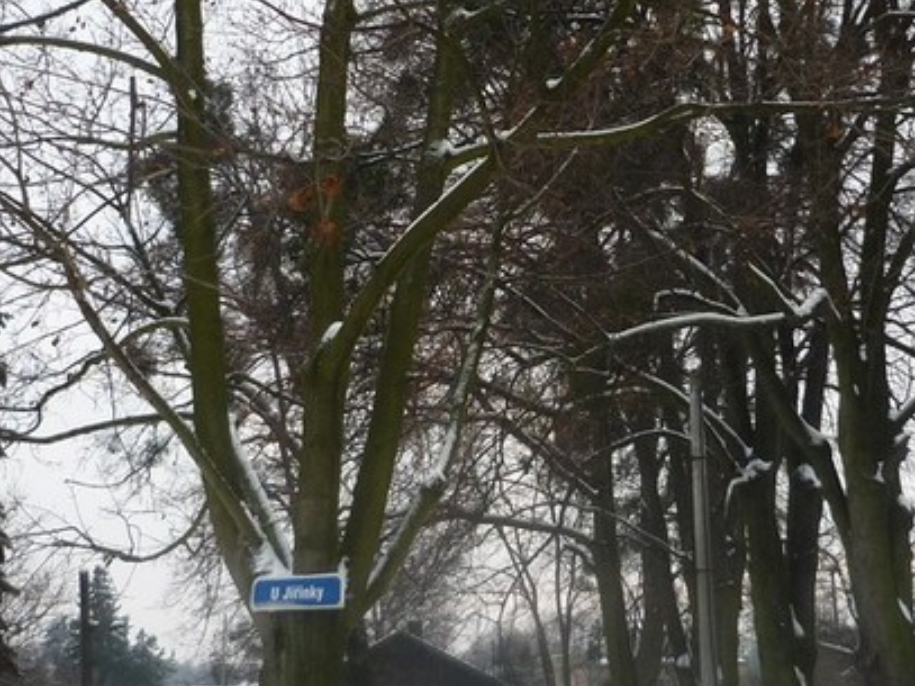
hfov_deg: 26.6
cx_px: 540
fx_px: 1929
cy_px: 341
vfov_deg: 20.2
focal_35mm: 73
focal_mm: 5.5
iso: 80
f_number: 2.8
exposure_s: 1/400
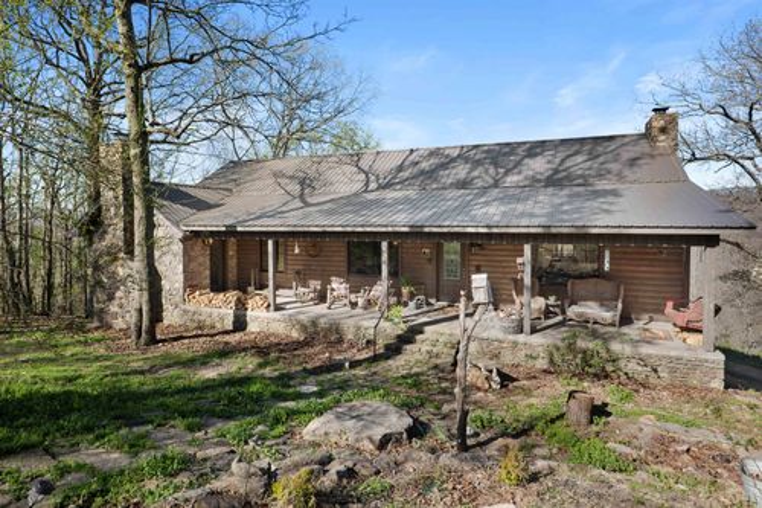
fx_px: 423
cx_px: 381
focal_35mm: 20
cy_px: 254
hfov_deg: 84.0
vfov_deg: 61.9
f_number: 5.6
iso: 160
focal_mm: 20
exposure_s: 1/250
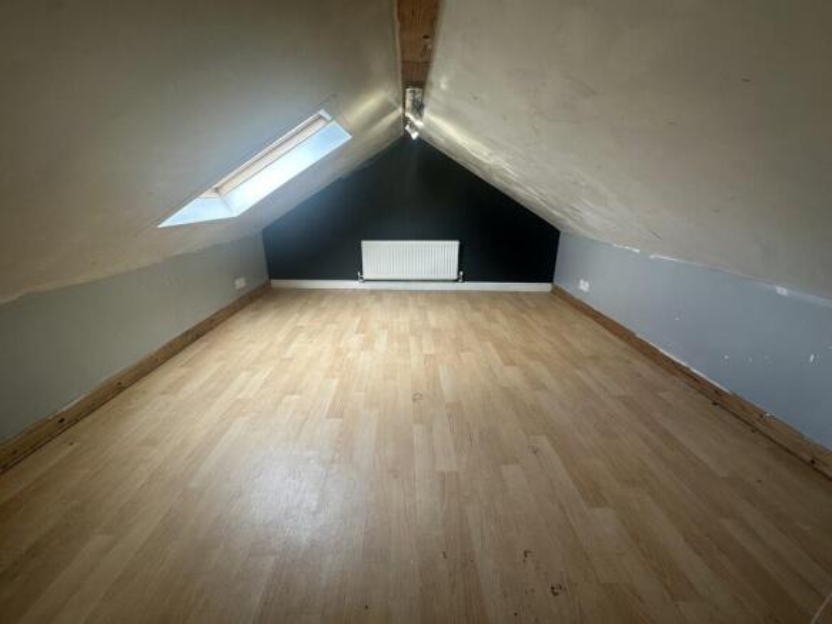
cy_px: 312
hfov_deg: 102.1
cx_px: 416
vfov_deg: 85.7
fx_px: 336
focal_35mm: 14
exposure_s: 1/100
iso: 80
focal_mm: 2.22
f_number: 2.2
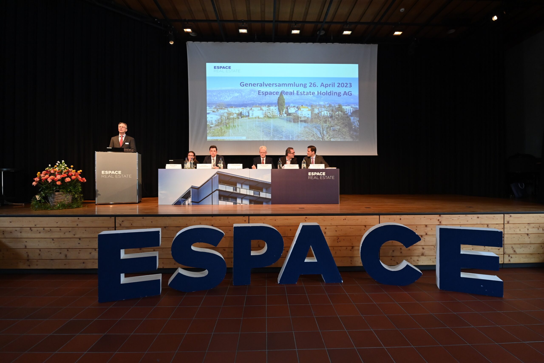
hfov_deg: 93.3
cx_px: 272
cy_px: 182
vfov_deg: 70.4
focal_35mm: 17
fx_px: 257
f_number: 3.5
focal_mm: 17
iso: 2500
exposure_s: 1/125
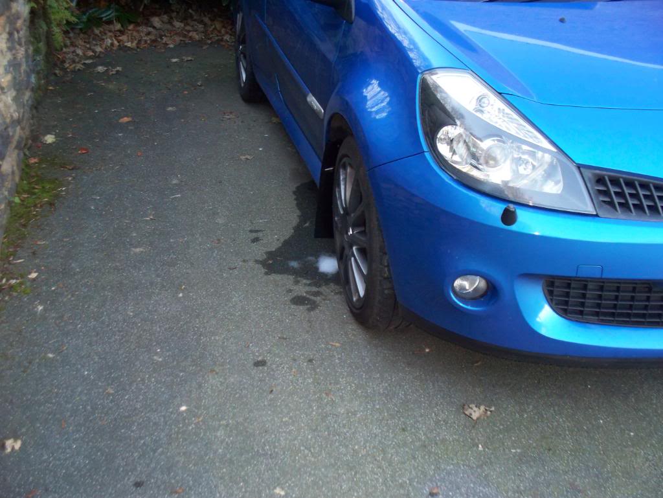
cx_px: 332
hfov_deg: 40.4
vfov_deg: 30.9
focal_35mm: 47
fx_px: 901
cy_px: 249
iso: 200
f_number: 2.9
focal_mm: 9.9
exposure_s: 1/60
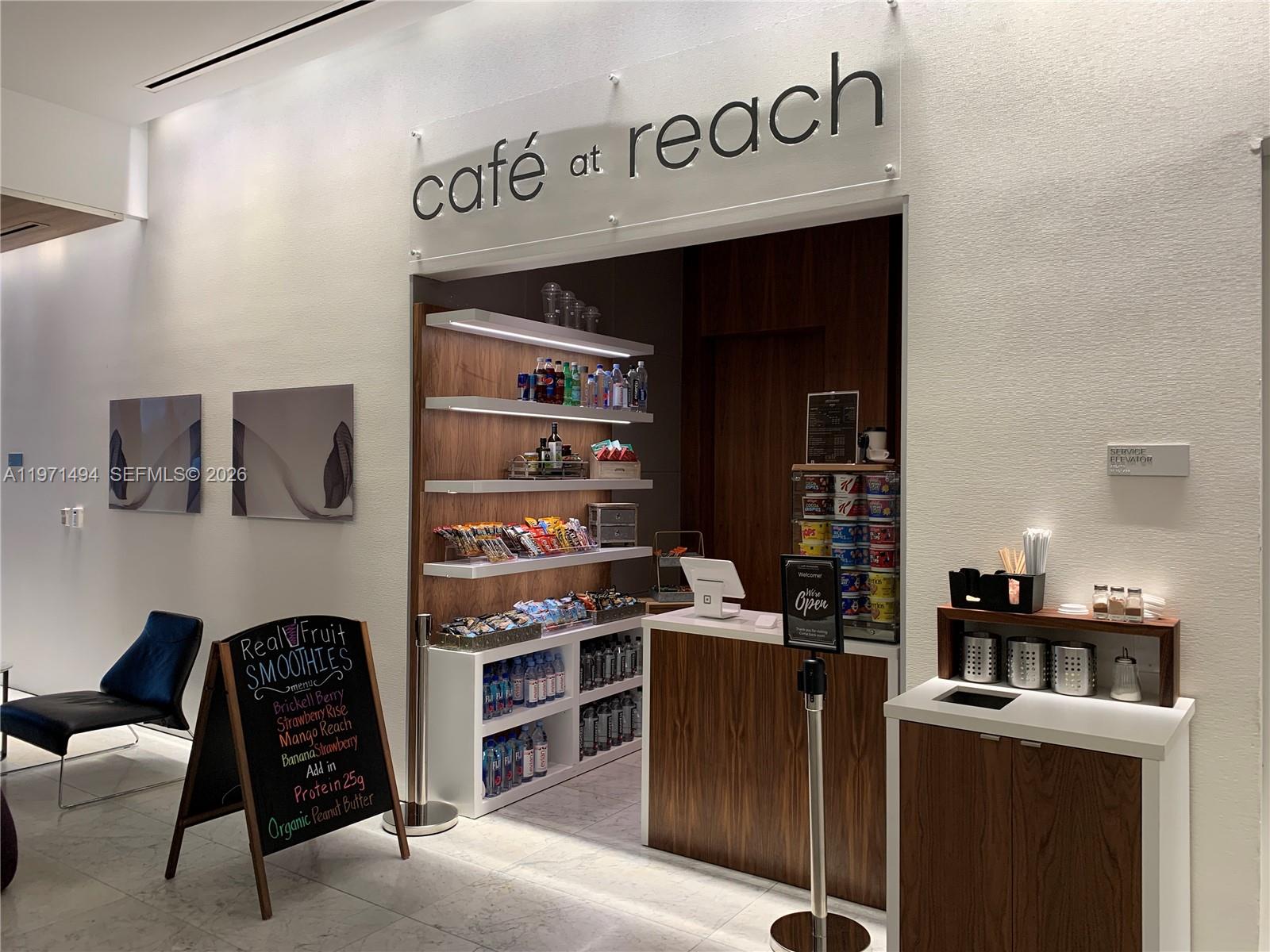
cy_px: 476
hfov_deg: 67.3
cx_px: 635
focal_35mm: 26
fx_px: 954
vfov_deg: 53.1
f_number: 1.8
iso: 50
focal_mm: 4.25
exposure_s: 1/60
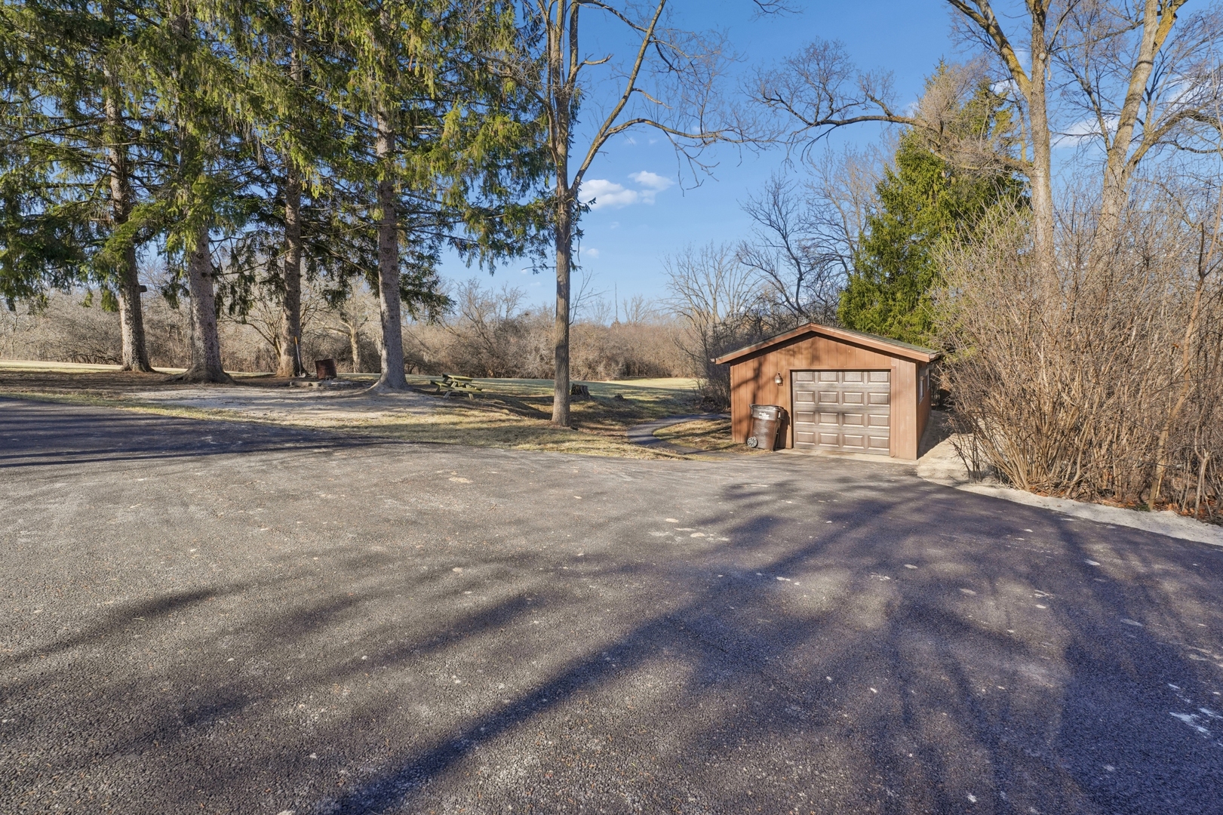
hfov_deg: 104.3
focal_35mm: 14
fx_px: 475
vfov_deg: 81.2
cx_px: 612
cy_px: 408
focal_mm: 14
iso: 400
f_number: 8
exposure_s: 1/400
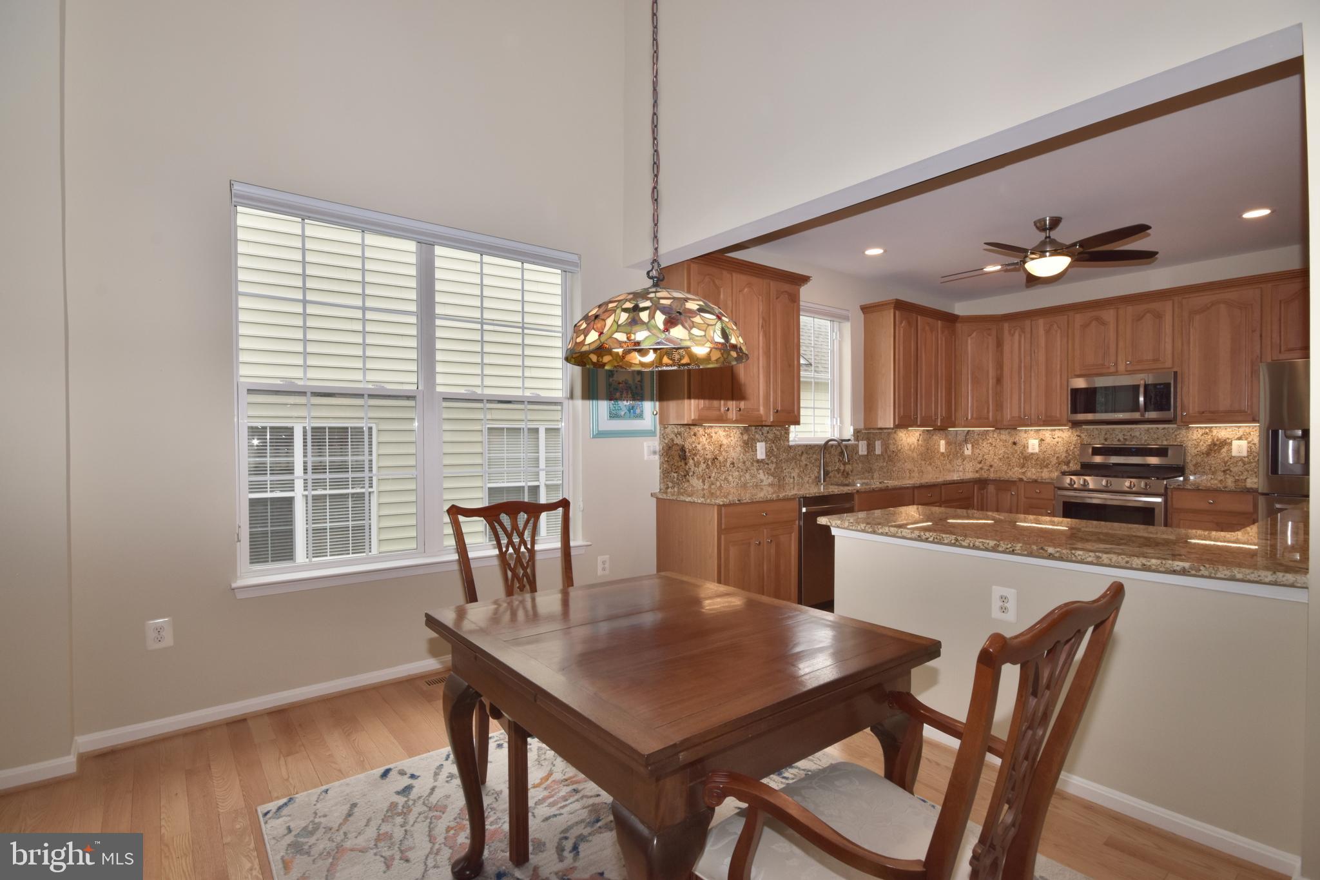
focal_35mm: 17
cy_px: 440
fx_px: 632
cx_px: 660
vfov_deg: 69.6
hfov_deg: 92.4
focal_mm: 11.5
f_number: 13
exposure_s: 1/60
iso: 400
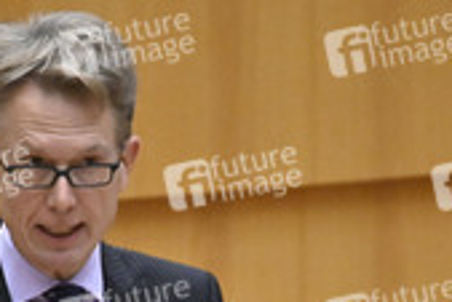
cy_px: 380
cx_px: 160
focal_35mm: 1599
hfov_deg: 1.3
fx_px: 20093
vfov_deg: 0.9
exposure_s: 1/640
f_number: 6.3
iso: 5000
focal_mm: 600
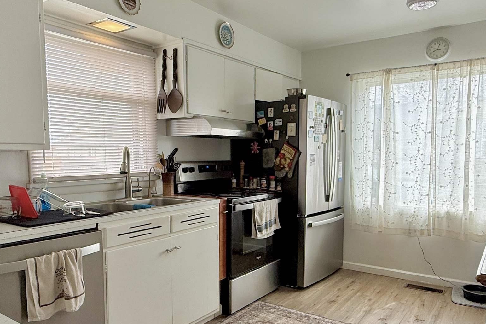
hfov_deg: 63.6
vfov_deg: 44.8
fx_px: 391
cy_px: 190
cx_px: 233
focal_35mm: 29
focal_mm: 2.22
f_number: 2.2
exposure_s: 1/99
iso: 64
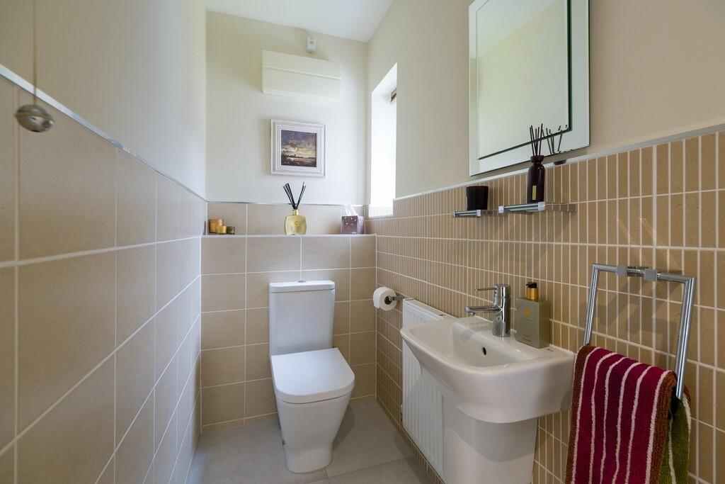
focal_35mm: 15
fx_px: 302
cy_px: 242
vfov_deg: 77.3
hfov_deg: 100.4
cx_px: 362
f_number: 7.1
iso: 160
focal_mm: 10.3
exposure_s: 1/3
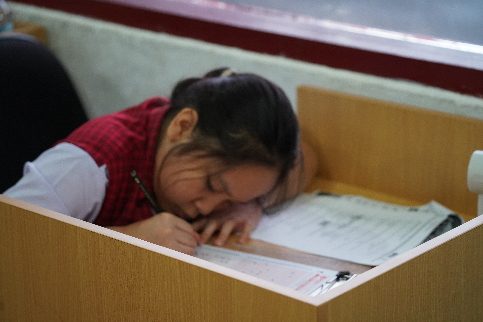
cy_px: 161
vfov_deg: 13.0
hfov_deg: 19.5
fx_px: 1409
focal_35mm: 105
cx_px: 242
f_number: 4
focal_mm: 105
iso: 5000
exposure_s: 1/160
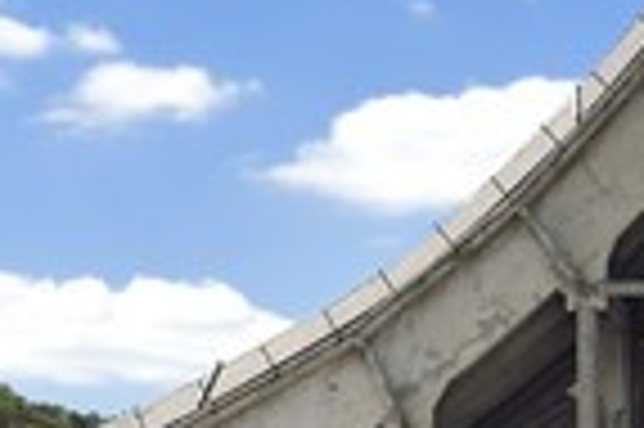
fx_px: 5360
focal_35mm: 300
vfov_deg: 4.6
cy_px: 419
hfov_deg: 6.9
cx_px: 468
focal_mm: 102
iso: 200
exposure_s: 1/400
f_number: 10
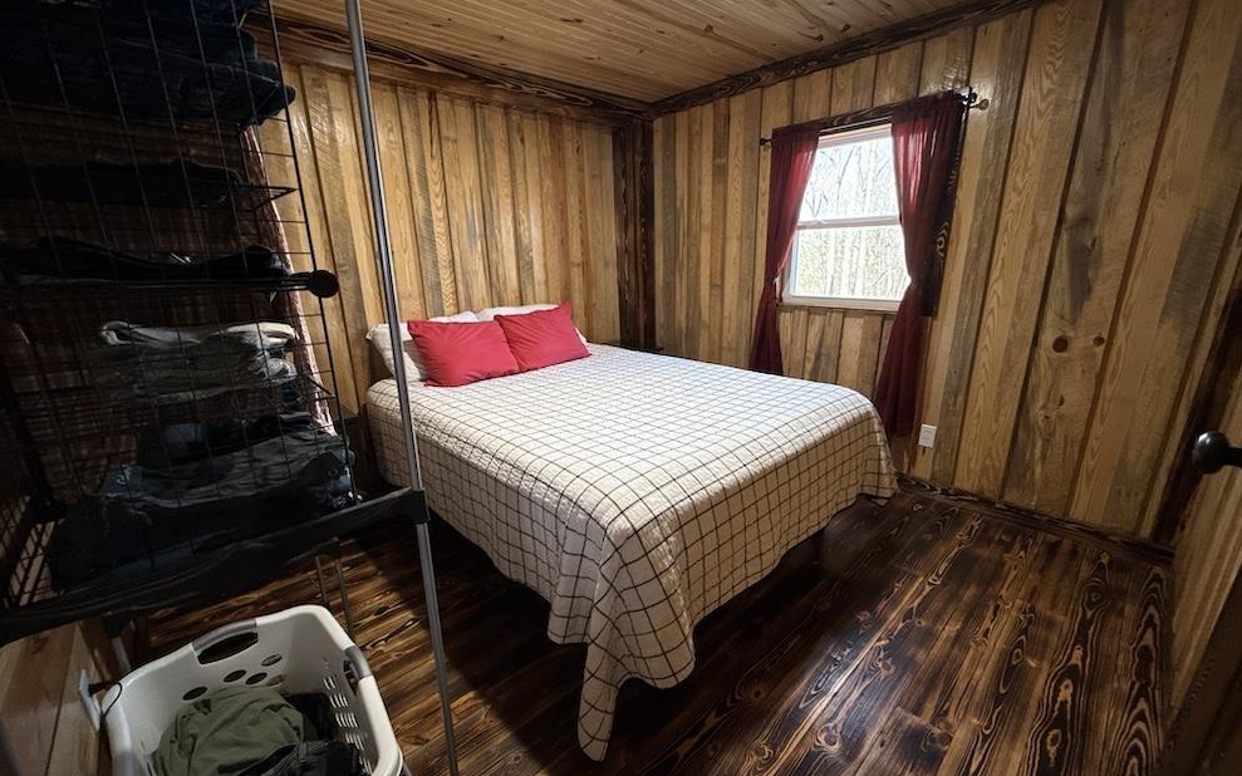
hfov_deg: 101.5
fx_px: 508
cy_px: 407
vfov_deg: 74.7
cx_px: 627
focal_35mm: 15
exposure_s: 1/60
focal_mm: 2.22
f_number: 2.2
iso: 320
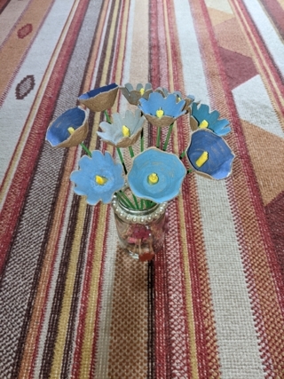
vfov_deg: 65.3
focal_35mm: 27
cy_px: 190
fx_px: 296
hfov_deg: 51.3
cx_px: 142
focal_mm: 4.44
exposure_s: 1/25
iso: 80
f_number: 1.8
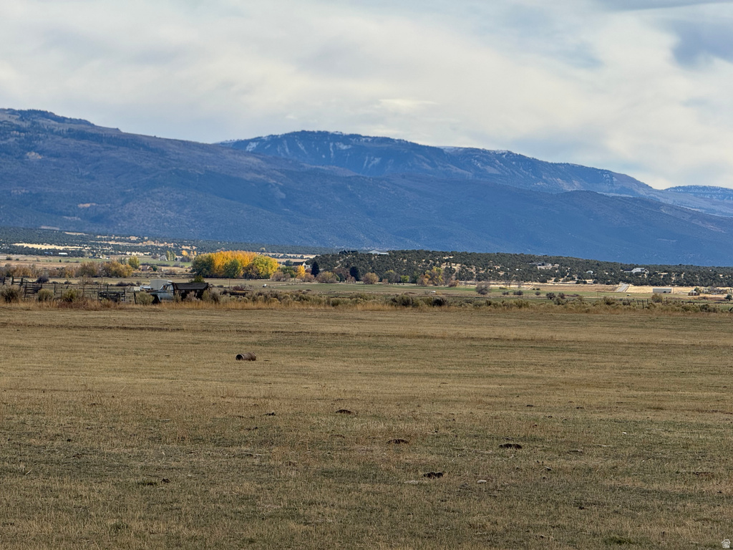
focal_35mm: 120
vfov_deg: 12.3
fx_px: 2541
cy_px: 275
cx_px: 366
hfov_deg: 16.4
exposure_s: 1/2358
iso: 50
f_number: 2.8
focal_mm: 15.66
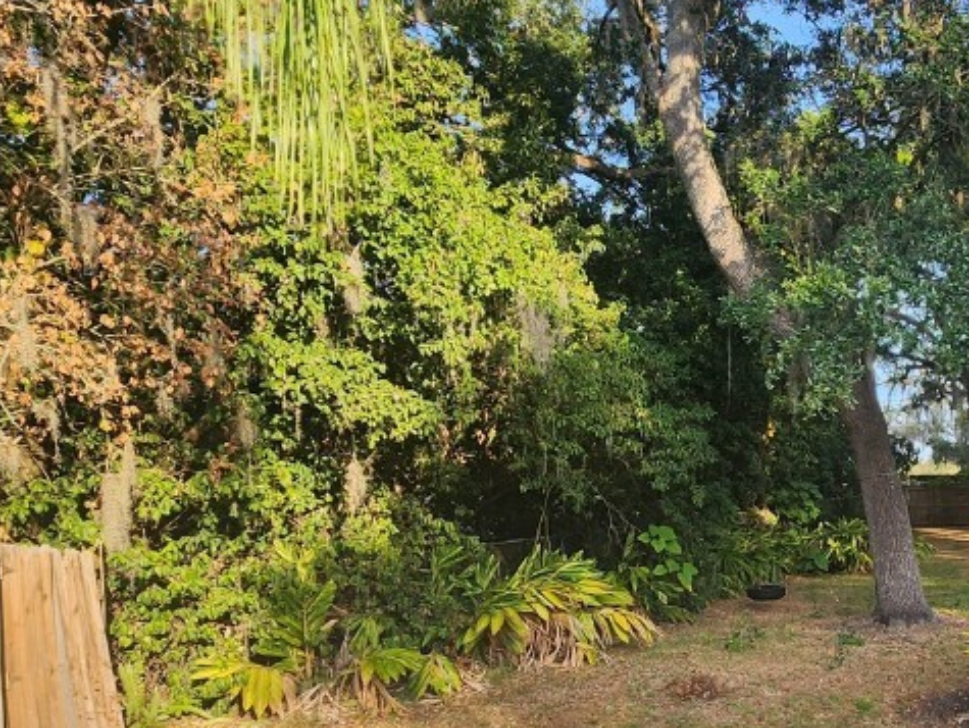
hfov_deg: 55.5
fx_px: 784
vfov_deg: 48.1
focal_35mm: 28
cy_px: 534
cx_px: 861
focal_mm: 2.2
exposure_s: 1/645
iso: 50
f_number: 2.2
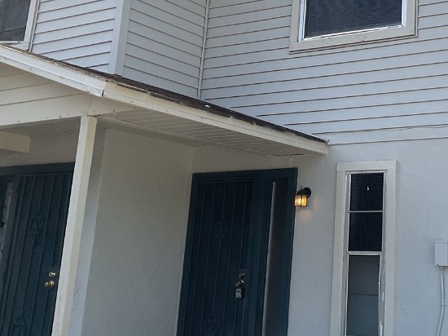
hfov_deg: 33.7
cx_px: 401
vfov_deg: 26.6
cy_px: 73
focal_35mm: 54
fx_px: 699
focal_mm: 3
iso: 25
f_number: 1.8
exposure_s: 1/2141
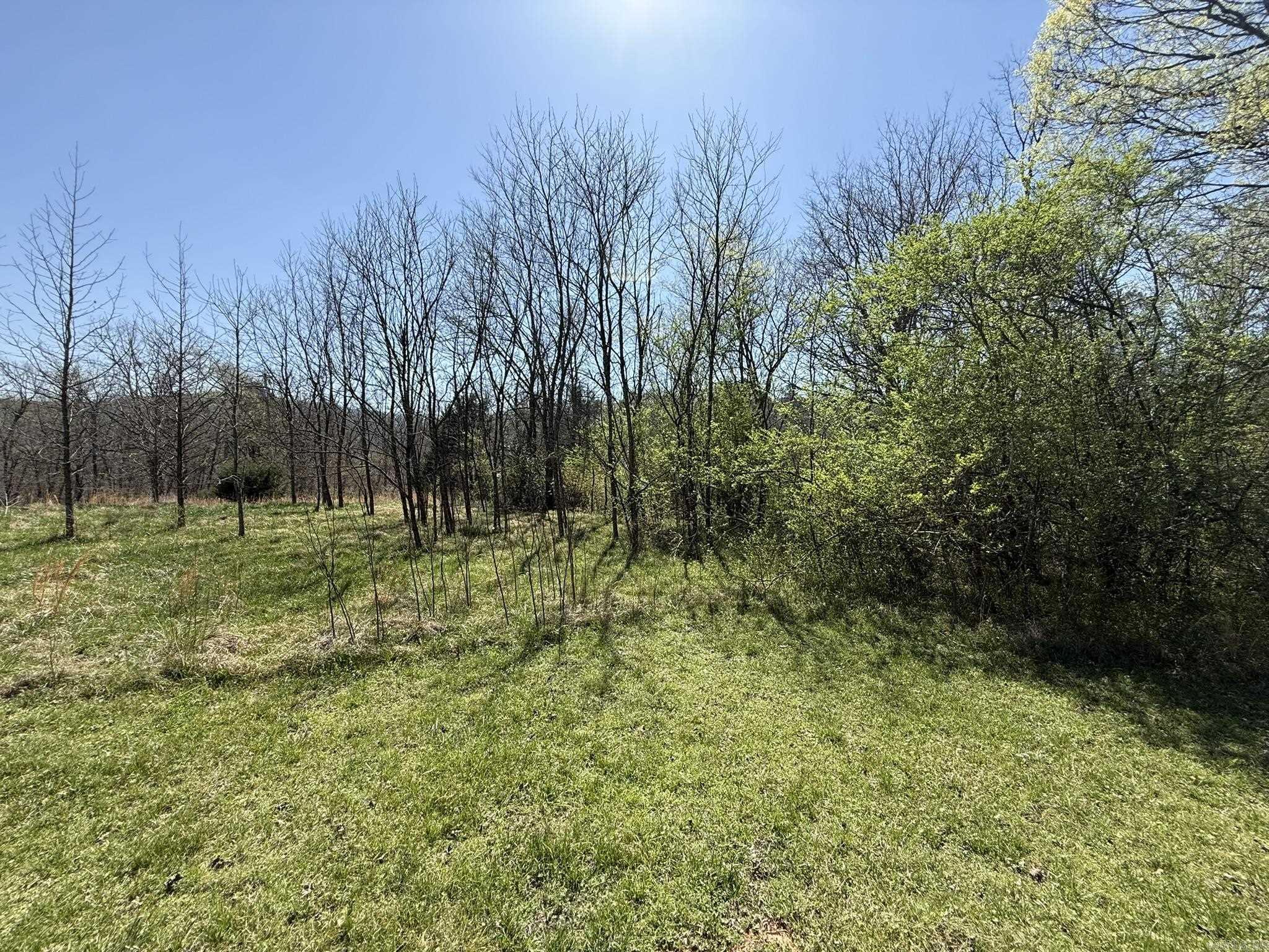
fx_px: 513
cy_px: 476
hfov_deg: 102.1
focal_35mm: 14
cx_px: 634
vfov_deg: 85.7
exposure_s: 1/1105
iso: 50
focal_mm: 2.22
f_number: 2.2
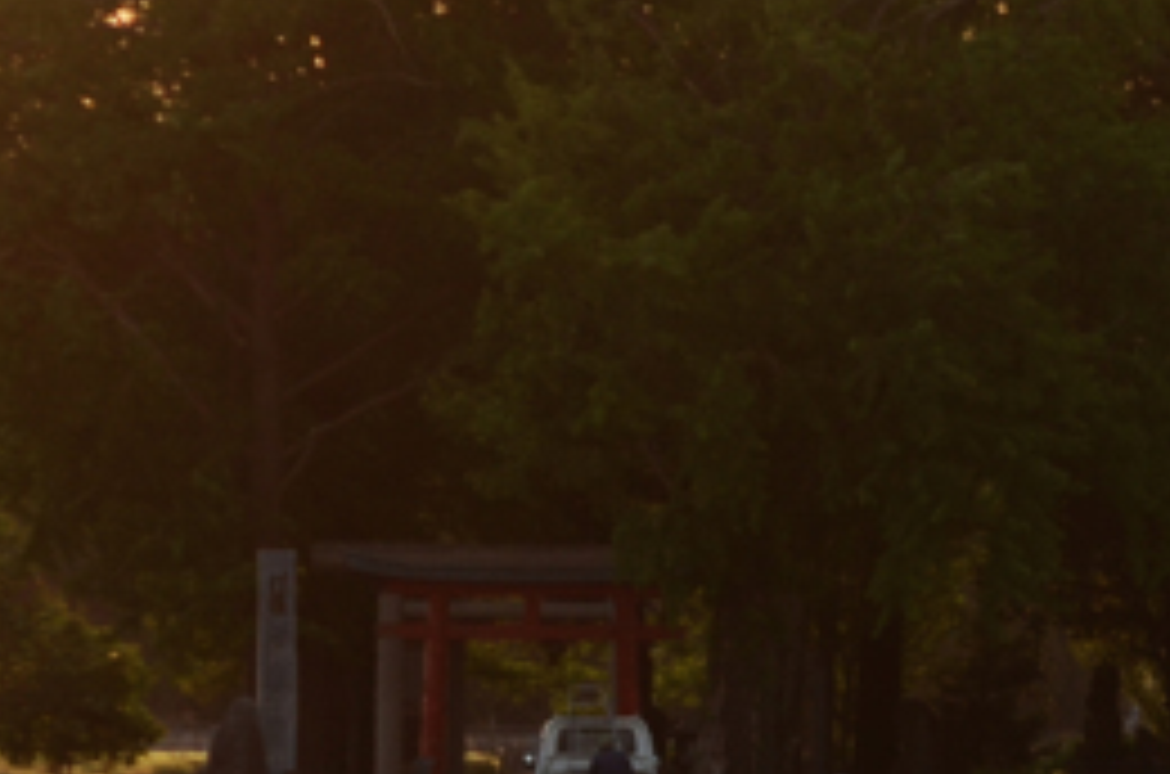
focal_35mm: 708
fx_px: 22954
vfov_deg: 1.9
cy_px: 693
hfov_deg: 2.9
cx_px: 1220
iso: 200
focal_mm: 120
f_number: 6.3
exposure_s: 1/400
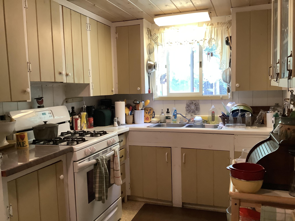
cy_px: 110
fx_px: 264
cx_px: 148
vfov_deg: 45.4
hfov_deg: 58.4
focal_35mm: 31
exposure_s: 1/50
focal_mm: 3.3
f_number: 2.4
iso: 200
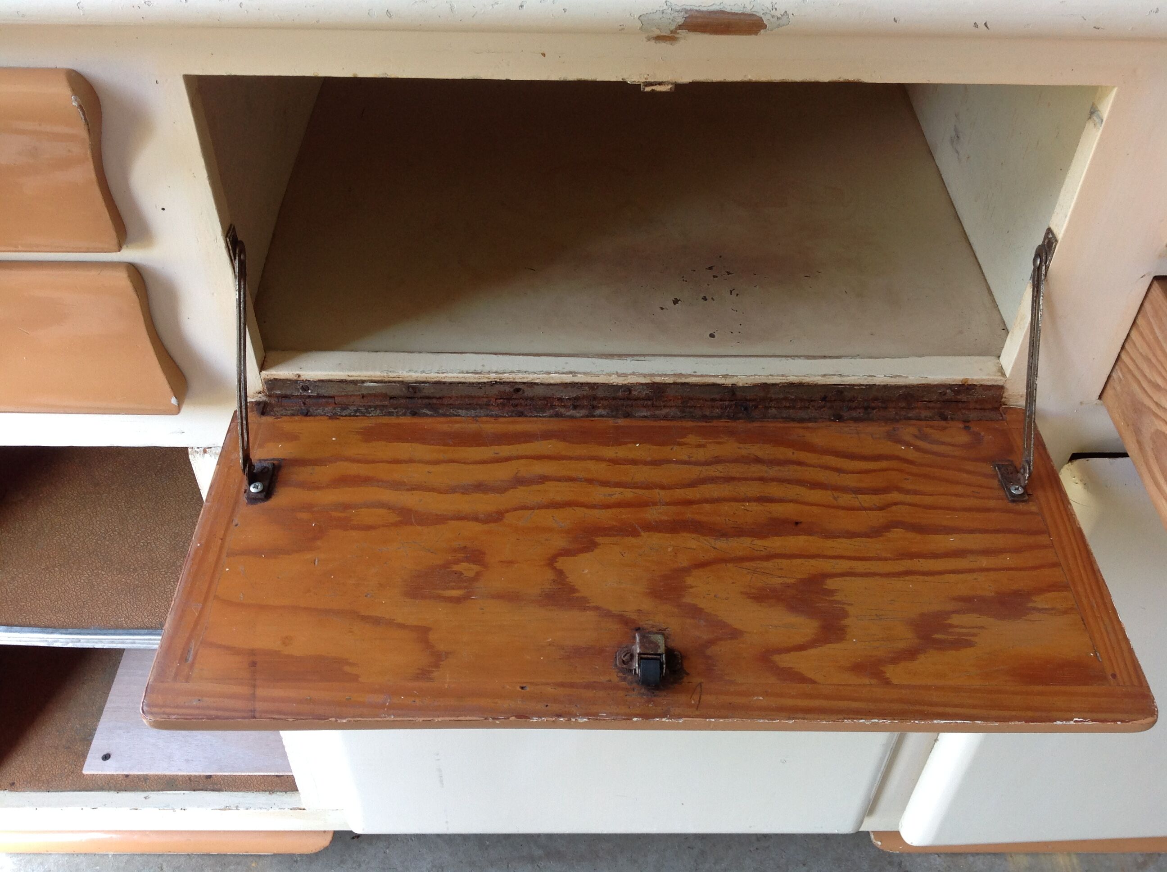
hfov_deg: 52.7
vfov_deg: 40.6
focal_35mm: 35
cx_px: 584
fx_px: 1178
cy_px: 436
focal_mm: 4.28
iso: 64
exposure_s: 1/30
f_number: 2.4
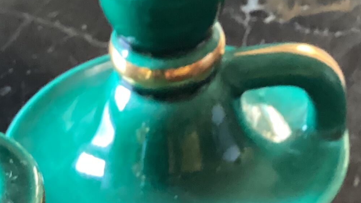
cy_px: 332
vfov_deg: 10.4
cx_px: 95
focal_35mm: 111
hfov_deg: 19.2
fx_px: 1063
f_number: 2.4
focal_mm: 3.3
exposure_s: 1/30
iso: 500
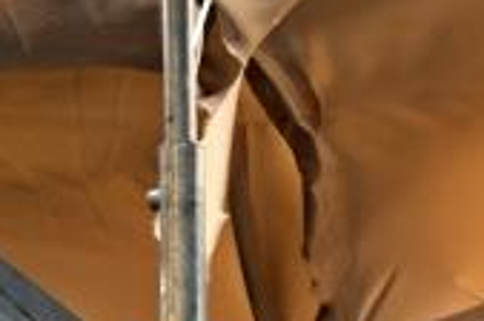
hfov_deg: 6.3
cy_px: 600
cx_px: -601
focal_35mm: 316
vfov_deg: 4.3
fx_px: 4240
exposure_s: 1/100
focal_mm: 52
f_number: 4
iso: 800
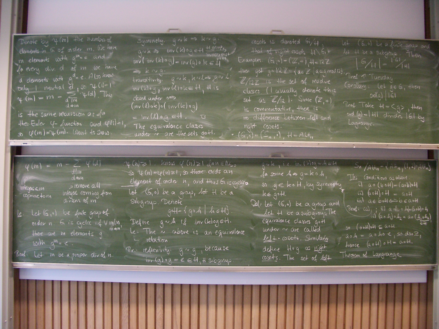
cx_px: 220
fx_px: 444
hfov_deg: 52.6
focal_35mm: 35
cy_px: 164
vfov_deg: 40.7
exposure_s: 1/20
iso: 200
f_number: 2.6
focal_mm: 5.8
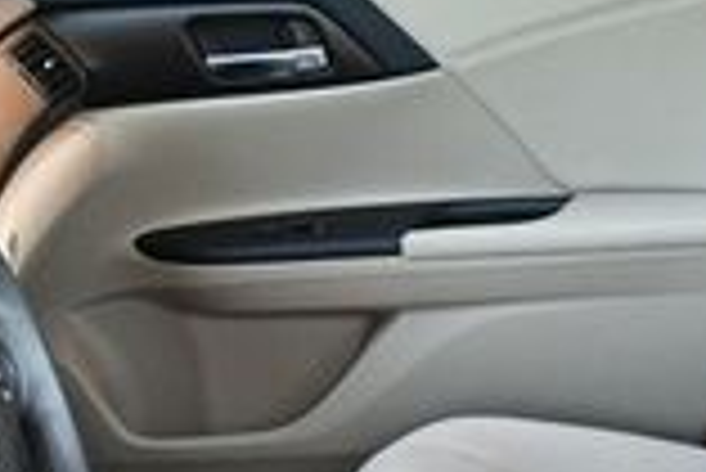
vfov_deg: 9.1
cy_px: 674
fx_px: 2885
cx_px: 270
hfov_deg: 13.9
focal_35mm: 147
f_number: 3.5
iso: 800
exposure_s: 1/250
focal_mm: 18
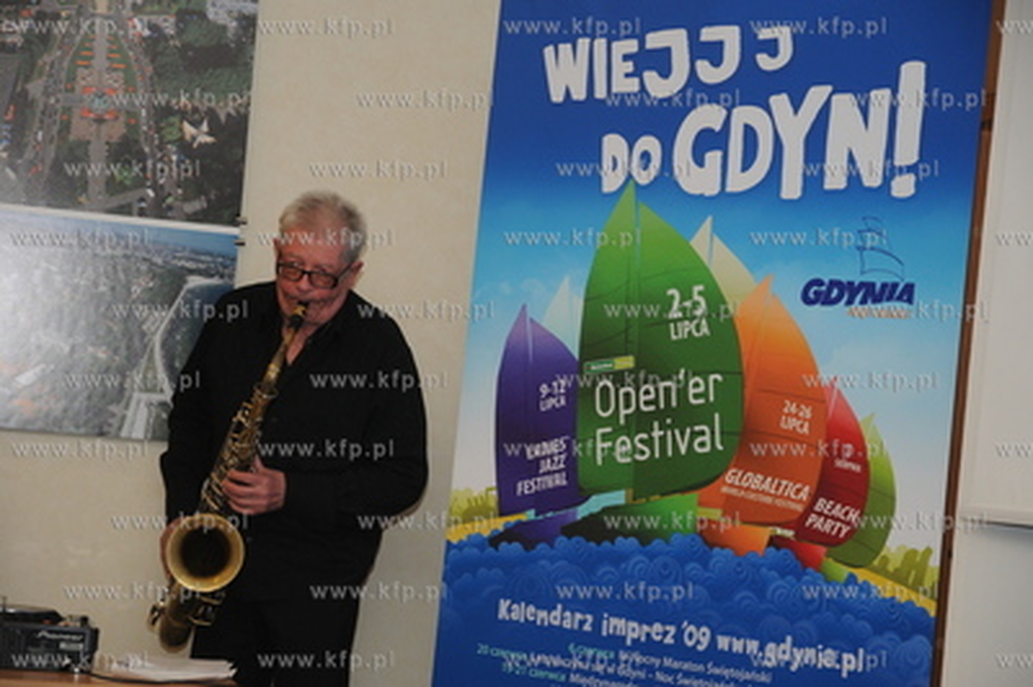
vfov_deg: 13.0
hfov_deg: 19.5
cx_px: 516
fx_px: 3010
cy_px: 344
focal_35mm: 105
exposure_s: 1/80
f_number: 4.5
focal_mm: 70
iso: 640
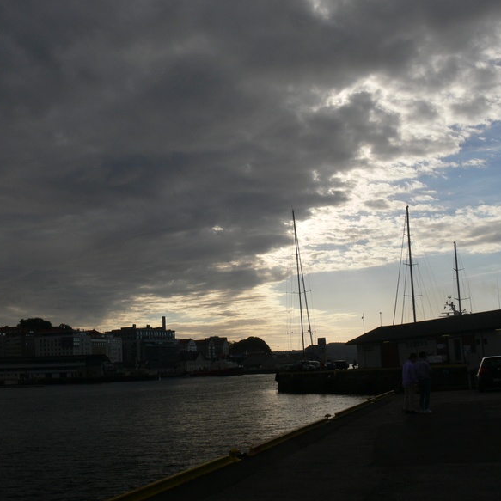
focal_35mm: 42
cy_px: 254
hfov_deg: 39.8
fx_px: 688
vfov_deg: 40.0
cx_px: 193
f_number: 5.6
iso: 80
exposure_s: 1/320
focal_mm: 7.4
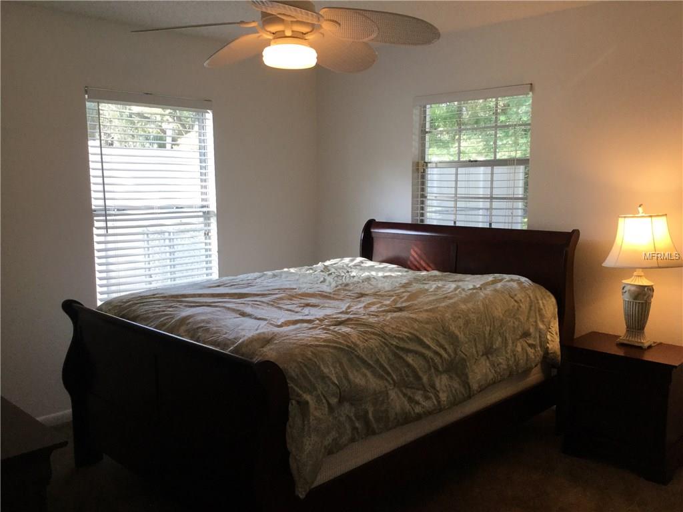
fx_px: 612
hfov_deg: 58.4
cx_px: 342
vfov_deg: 45.4
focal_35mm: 31
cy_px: 256
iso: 25
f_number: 2.4
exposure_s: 1/30
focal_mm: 3.3
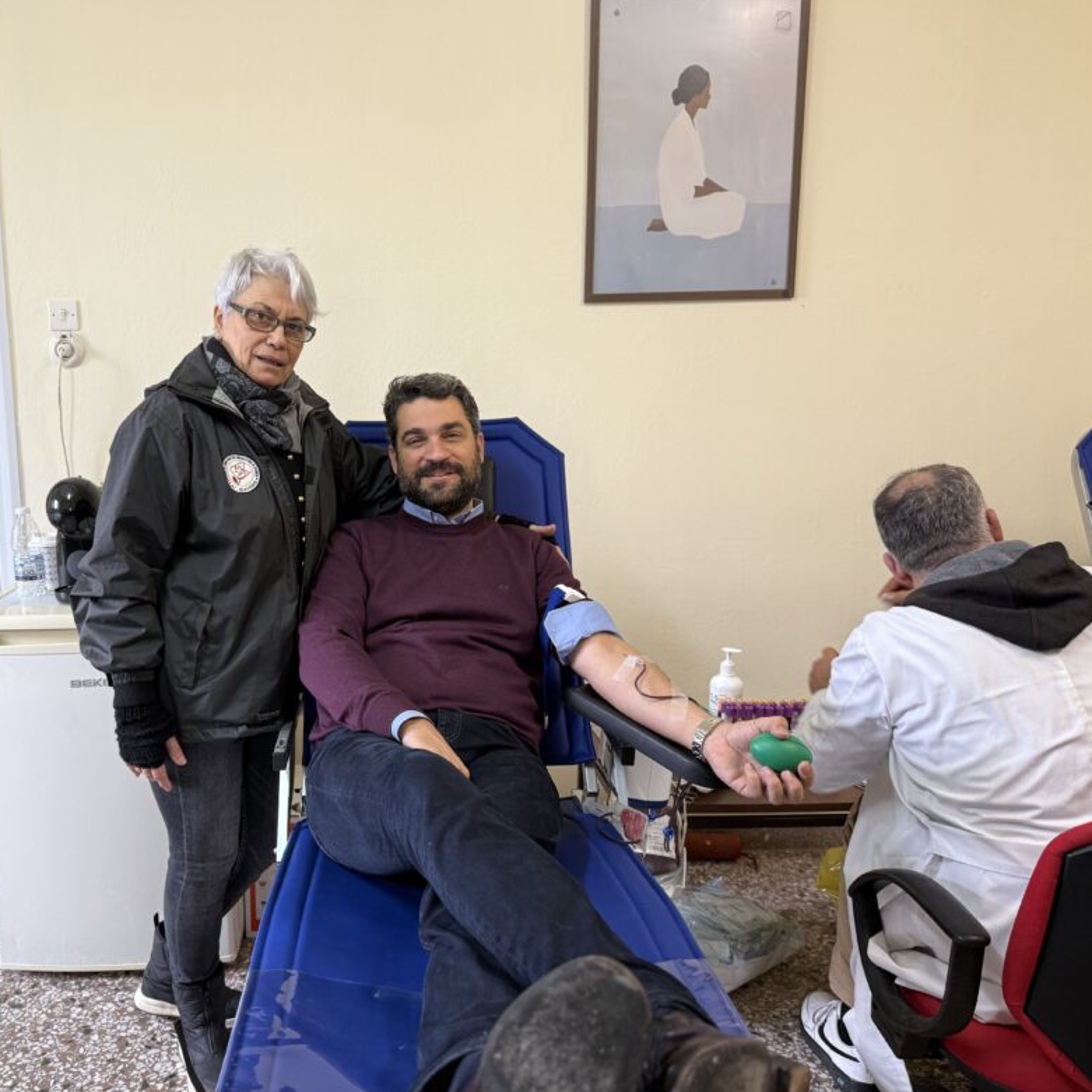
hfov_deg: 54.9
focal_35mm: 29
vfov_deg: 55.6
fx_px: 1035
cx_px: 401
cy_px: 540
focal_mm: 6.76
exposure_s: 1/100
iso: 200
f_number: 1.78
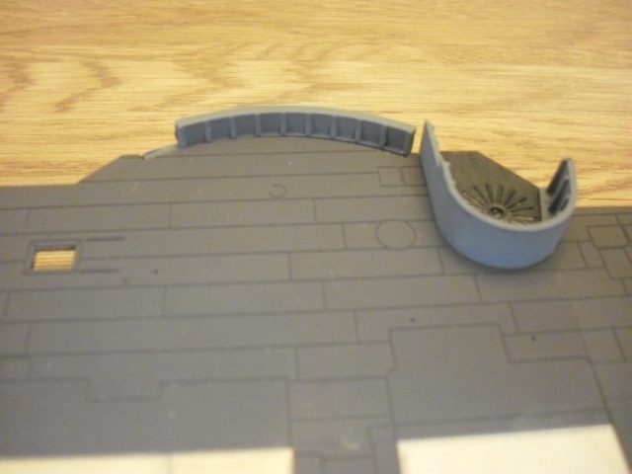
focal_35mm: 38
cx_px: 316
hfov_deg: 49.0
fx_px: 694
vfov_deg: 37.7
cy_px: 237
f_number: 2.8
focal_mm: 6.2
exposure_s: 1/25
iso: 800
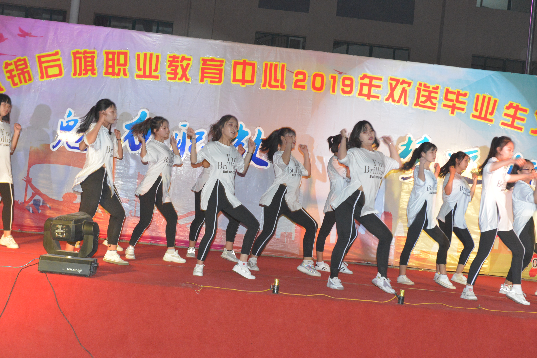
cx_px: 268
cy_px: 179
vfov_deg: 21.9
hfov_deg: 32.4
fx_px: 925
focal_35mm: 62
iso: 6400
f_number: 8
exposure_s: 1/60
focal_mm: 62
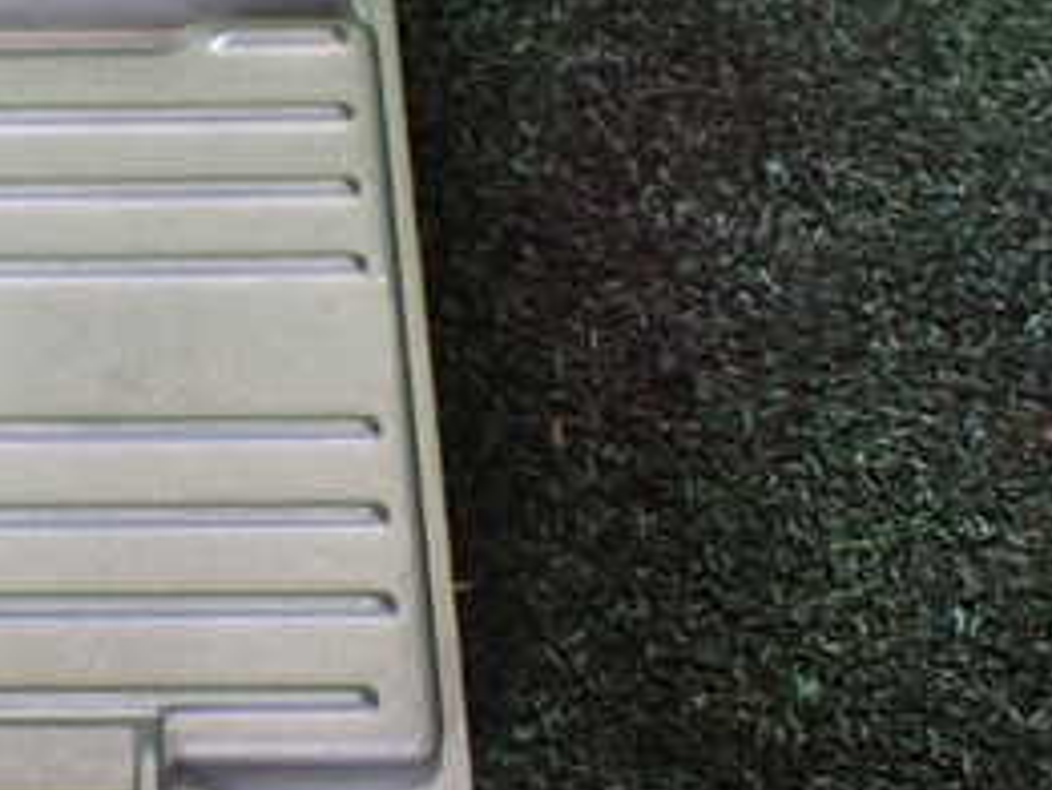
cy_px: 222
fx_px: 2098
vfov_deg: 21.2
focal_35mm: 69
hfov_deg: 26.5
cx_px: -24
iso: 640
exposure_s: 1/125
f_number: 2.3
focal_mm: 5.4
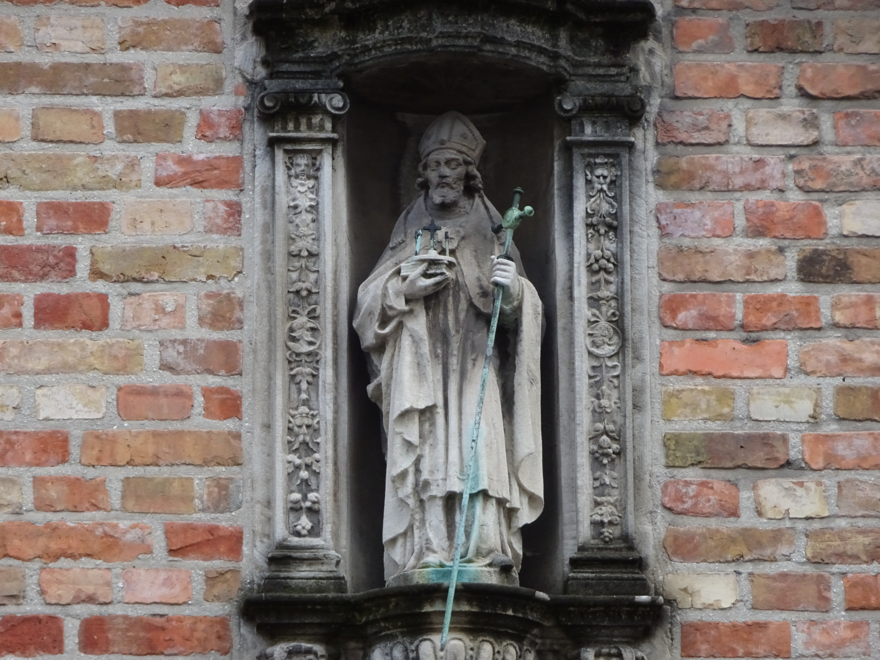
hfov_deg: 7.1
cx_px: 440
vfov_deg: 5.3
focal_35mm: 280
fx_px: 7118
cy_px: 330
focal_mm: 47.87
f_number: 6.3
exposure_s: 1/200
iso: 800
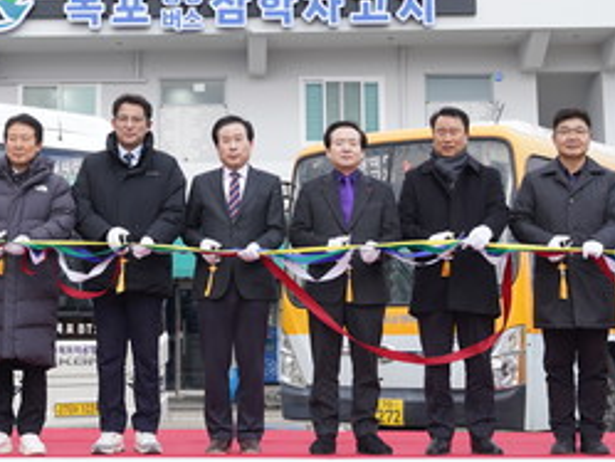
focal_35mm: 74
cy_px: 141
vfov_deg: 19.8
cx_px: 195
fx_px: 1315
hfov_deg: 26.1
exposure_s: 1/500
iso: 200
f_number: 4
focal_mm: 32
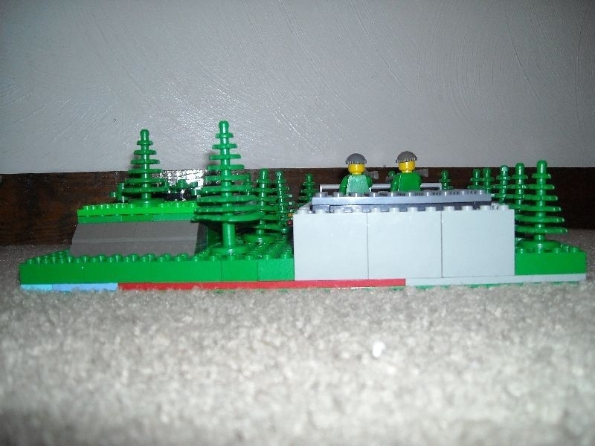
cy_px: 223
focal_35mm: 35
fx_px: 602
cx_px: 298
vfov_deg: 40.7
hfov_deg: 52.6
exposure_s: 1/60
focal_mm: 5.7
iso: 200
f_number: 2.8
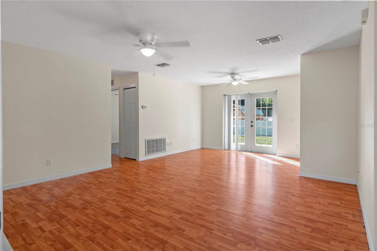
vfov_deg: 67.4
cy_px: 126
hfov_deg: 90.0
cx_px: 188
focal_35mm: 18
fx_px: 188
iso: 1000
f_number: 8
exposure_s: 1/15
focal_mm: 12
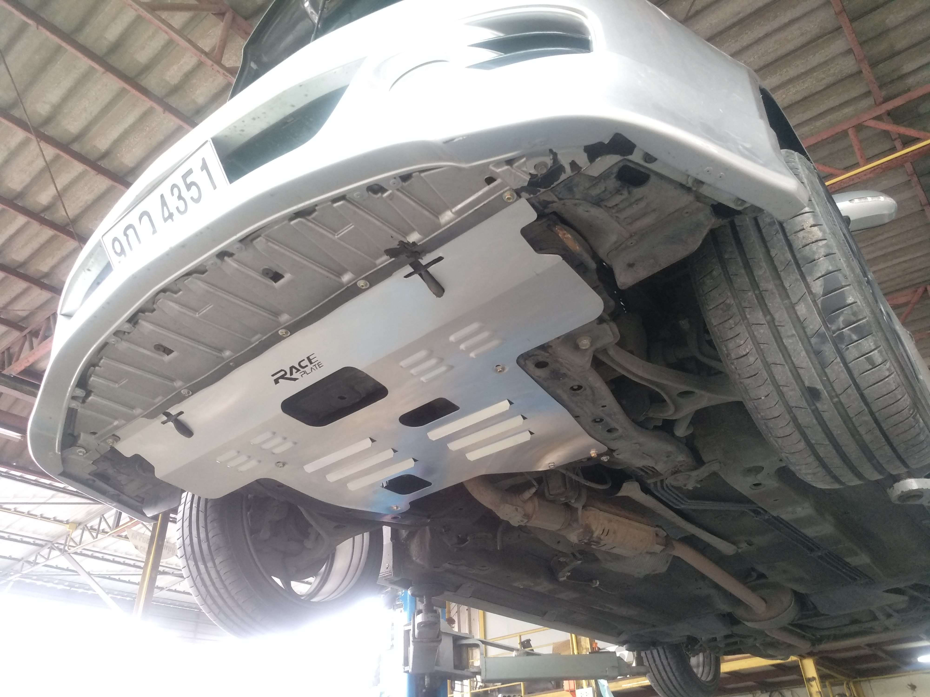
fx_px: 591
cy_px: 348
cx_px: 465
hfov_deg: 76.4
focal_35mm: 22
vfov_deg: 61.1
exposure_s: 1/33
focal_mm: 3.81
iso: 400
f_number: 2.2
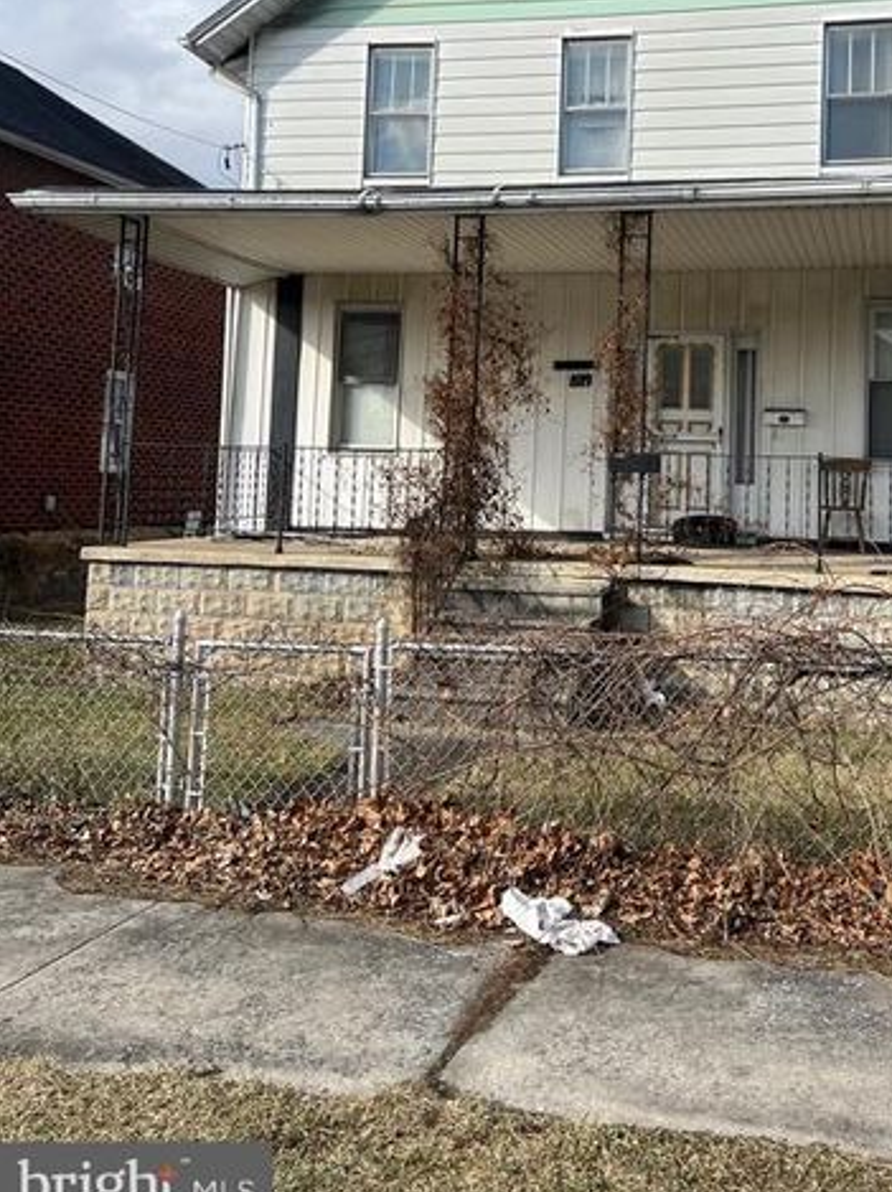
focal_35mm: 37
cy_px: 385
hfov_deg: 37.9
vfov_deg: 49.2
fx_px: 1273
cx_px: 633
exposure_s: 1/4630
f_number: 1.5
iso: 50
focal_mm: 5.7
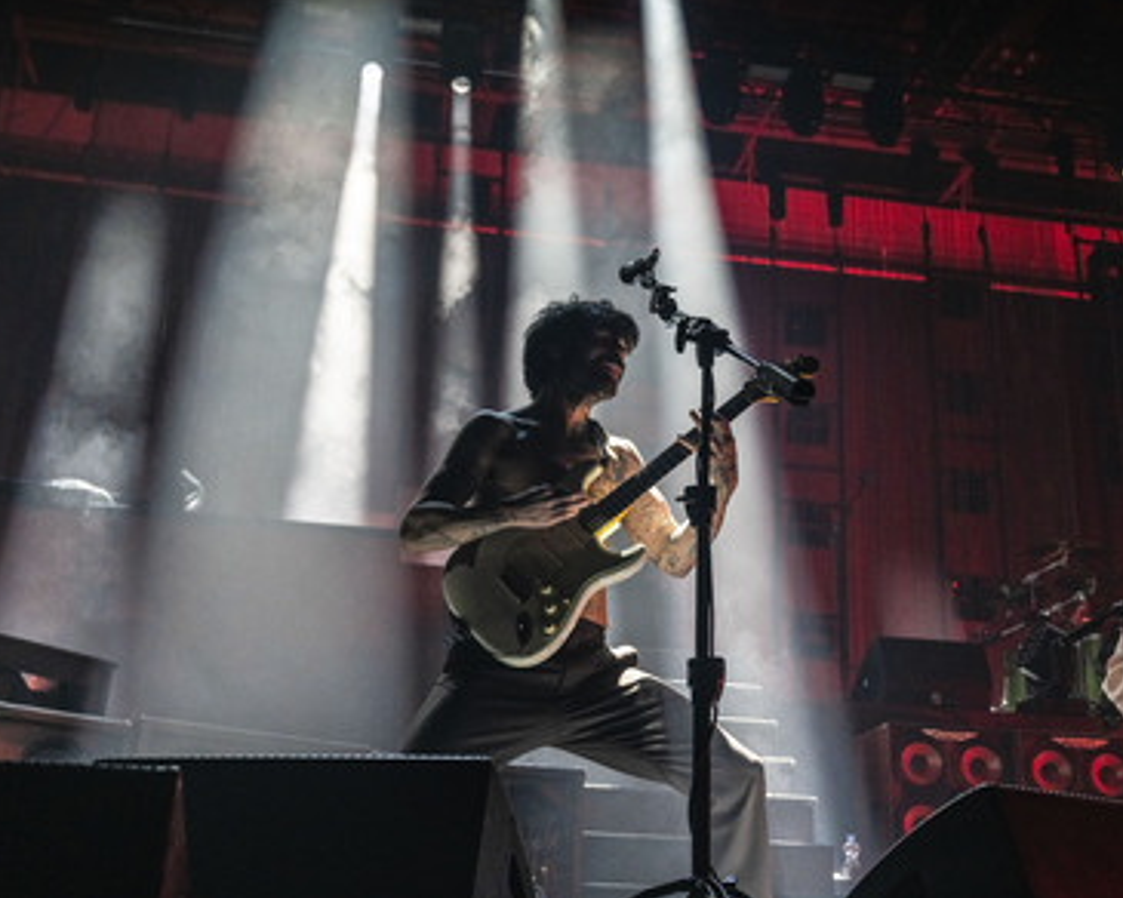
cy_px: 446
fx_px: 1462
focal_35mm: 44
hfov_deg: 42.0
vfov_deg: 34.2
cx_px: 595
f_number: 4
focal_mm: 38
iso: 2500
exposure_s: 1/320
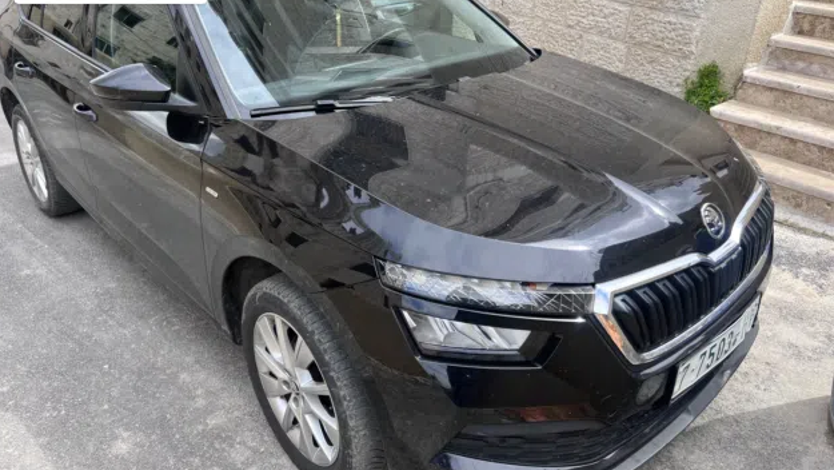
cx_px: 408
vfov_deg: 40.1
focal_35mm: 29
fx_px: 642
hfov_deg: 66.0
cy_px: 196
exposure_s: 1/1019
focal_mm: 5.7
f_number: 1.5
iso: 50
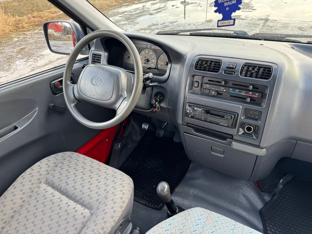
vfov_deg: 56.8
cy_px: 117
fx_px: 216
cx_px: 156
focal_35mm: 24
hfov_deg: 71.6
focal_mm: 6.76
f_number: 1.78
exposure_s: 1/121
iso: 100
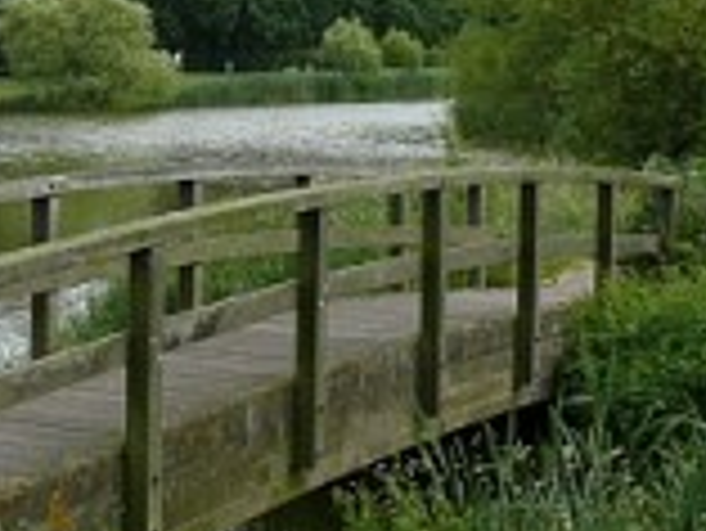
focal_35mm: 89
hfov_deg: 20.9
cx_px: -72
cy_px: 256
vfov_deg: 16.6
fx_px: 1817
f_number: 5.6
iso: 100
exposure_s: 1/250
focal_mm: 7.4
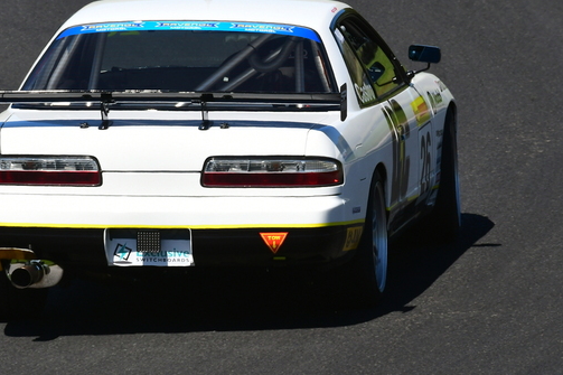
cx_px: 222
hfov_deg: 2.2
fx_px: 14914
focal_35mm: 954
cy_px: 128
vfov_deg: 1.4
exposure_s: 1/640
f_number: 13
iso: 500
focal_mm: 400
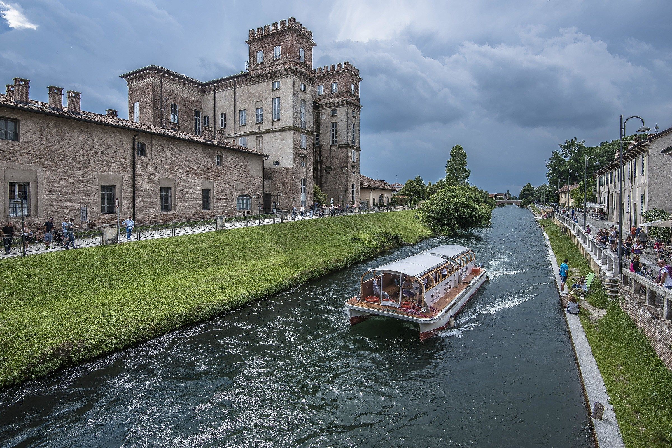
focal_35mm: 16
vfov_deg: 73.8
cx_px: 336
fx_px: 299
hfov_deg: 96.7
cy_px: 224
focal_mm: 16
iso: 250
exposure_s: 1/500
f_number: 8
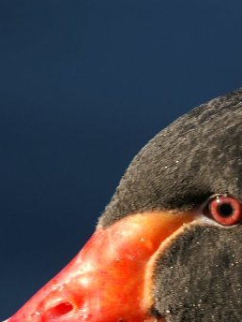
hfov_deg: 0.9
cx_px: 226
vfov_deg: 1.2
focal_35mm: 1609
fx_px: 14998
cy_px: 238
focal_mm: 500
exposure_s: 1/125
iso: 100
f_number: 6.7
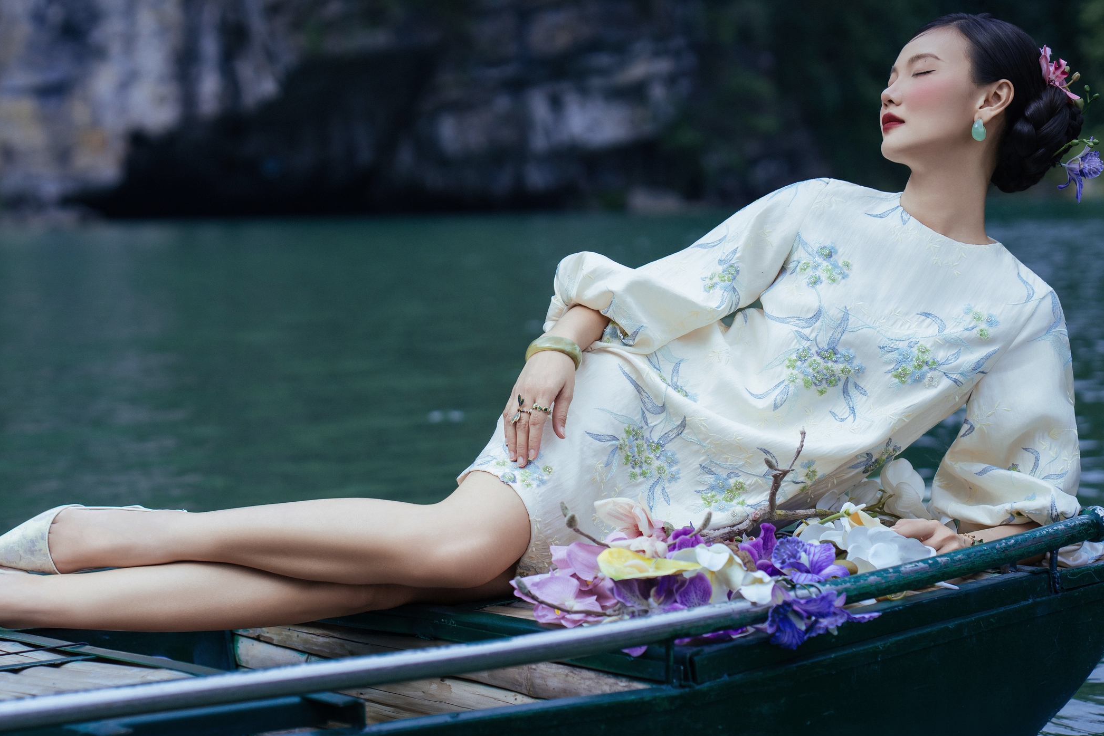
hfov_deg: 19.6
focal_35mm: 104
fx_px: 3189
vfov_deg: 13.2
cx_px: 497
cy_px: 365
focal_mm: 85
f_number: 3.2
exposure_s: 1/4000
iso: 320
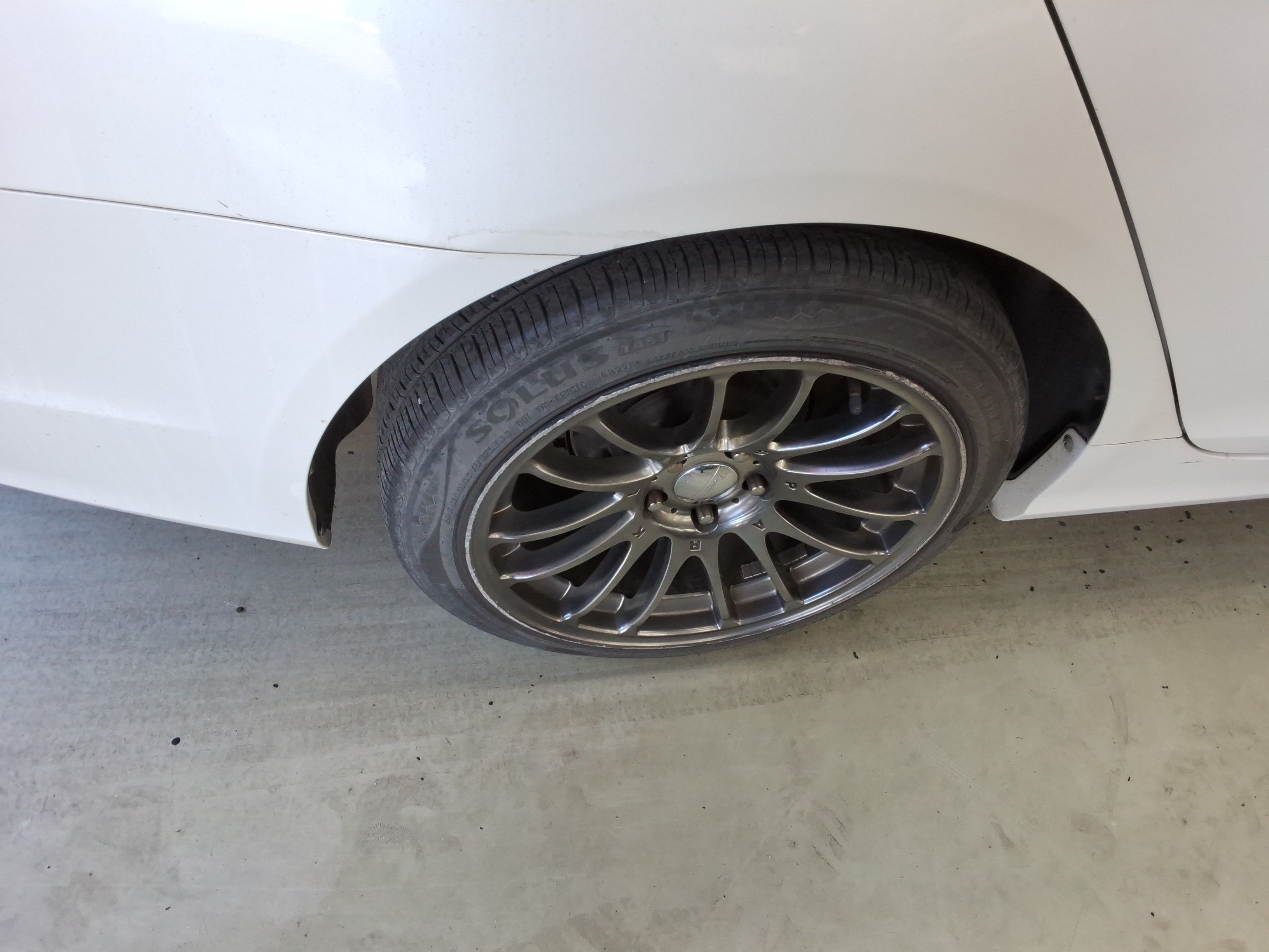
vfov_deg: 49.7
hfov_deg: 63.4
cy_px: 476
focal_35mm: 28
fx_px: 1026
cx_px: 634
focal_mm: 2.91
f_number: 1.9
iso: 53
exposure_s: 1/120
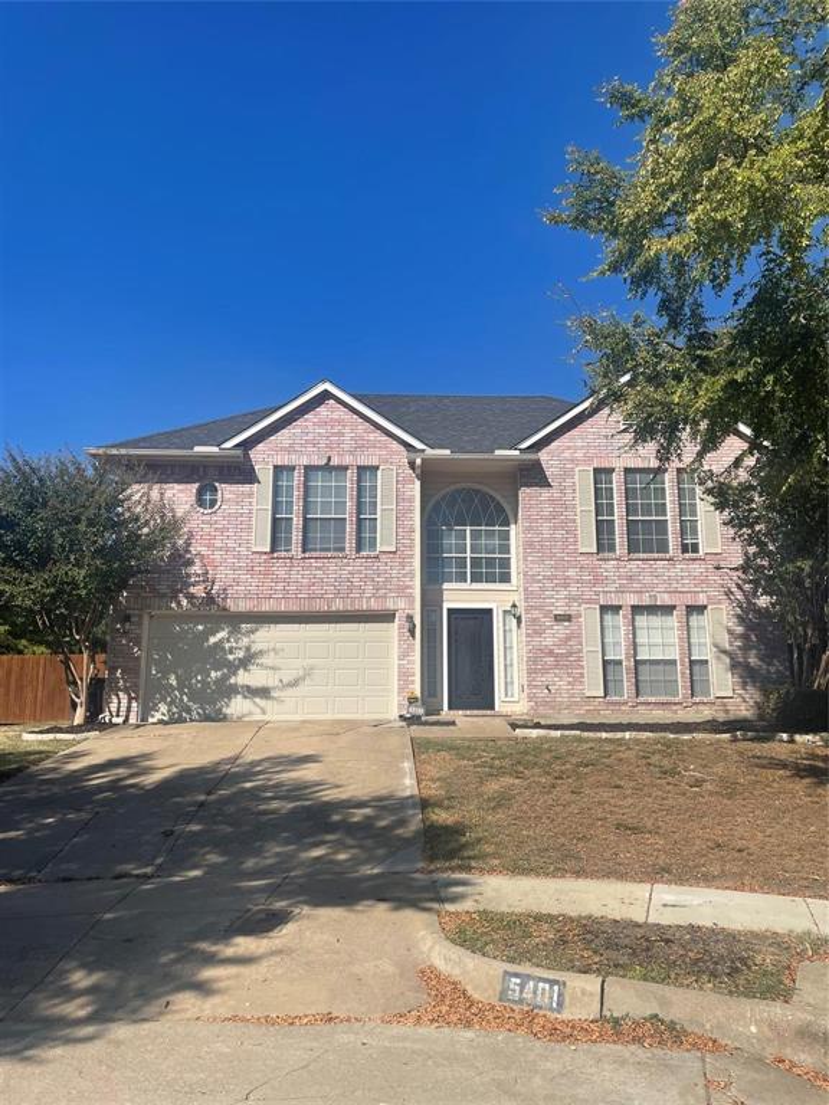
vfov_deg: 67.3
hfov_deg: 53.1
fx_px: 830
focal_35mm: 26
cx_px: 414
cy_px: 552
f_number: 1.6
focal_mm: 4.2
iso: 32
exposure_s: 1/5291
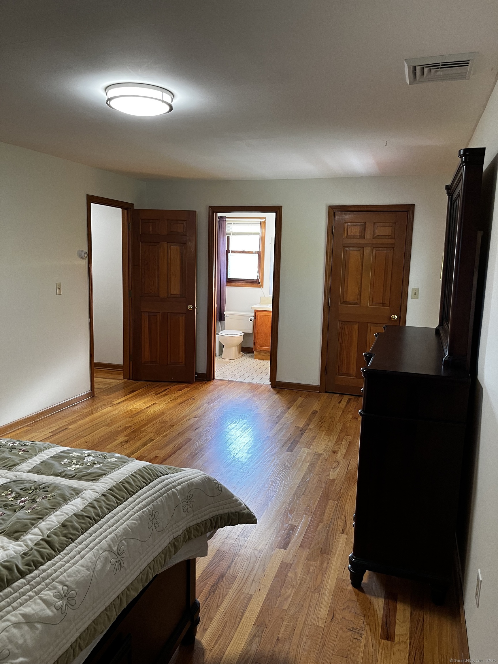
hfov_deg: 53.1
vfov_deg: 67.3
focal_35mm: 26
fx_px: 499
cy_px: 332
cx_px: 249
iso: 125
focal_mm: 5.1
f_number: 1.6
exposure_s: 1/60
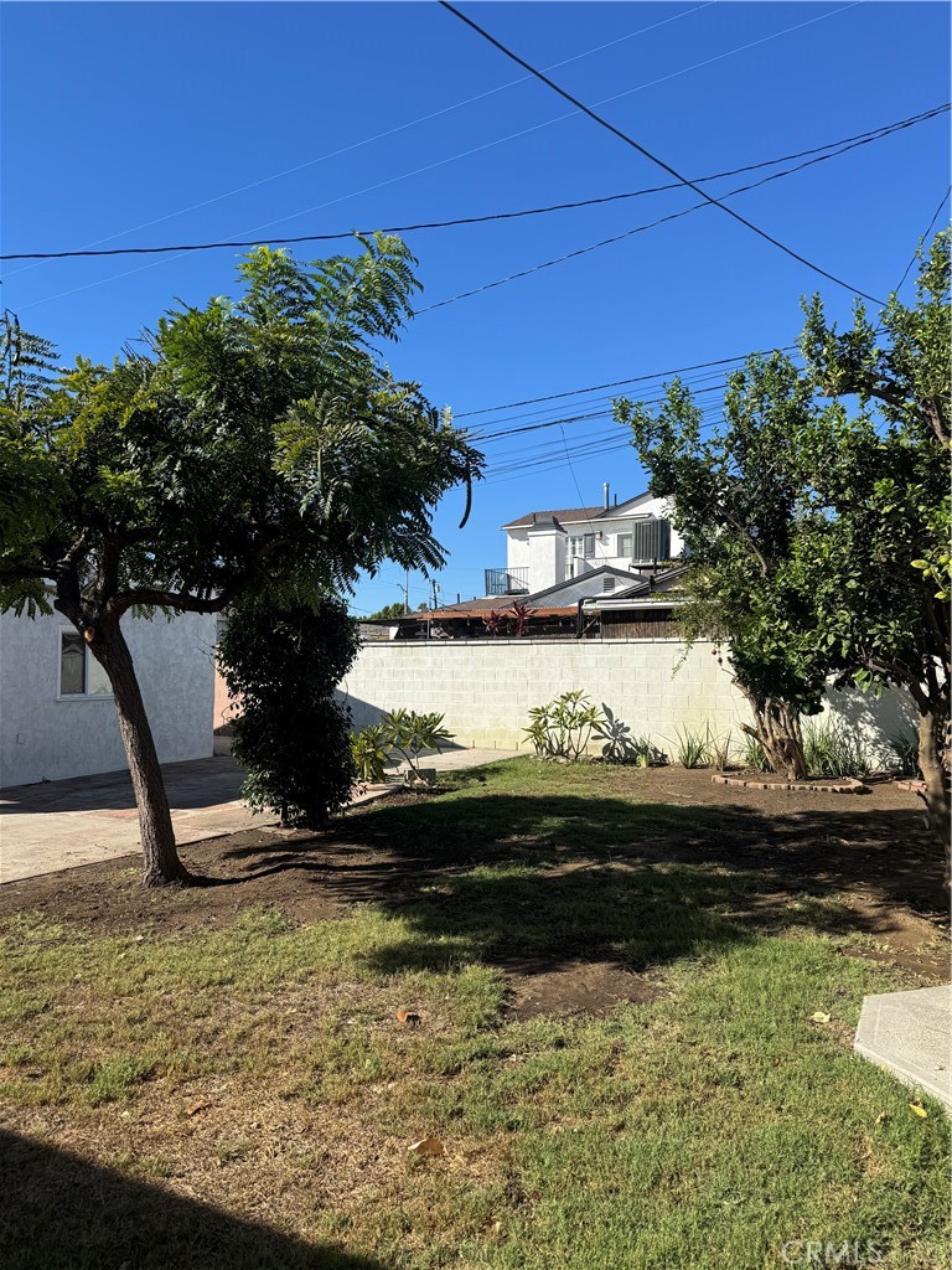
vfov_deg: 71.6
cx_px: 476
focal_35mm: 24
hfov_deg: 56.8
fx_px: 880
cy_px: 635
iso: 80
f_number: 1.78
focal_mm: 6.76
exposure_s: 1/3597
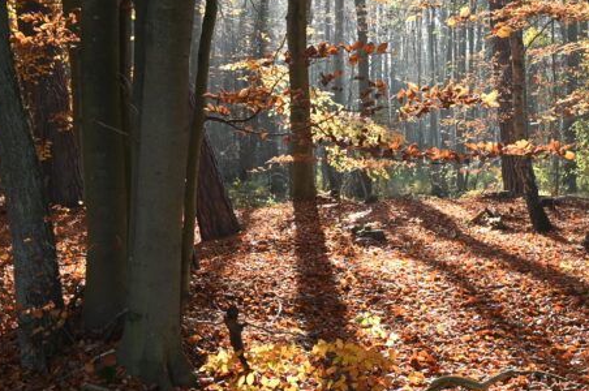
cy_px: 214
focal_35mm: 68
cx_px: 418
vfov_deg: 20.0
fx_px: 1111
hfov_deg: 29.4
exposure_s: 1/200
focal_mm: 30
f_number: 8
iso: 1250
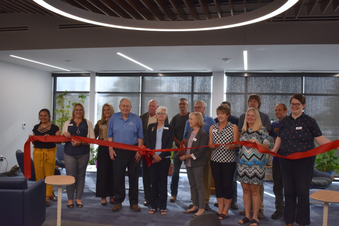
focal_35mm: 36
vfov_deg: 36.9
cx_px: 170
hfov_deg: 53.1
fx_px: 339
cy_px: 113
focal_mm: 24
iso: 800
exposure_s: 1/160
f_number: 4
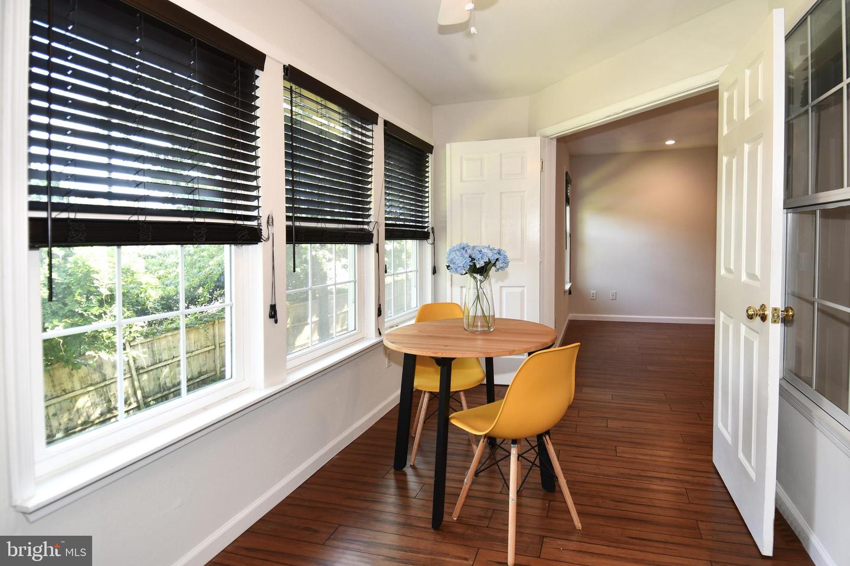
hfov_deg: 90.0
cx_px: 425
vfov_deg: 67.4
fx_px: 425
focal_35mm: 18
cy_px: 283
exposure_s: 1/60
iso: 320
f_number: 4
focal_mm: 12
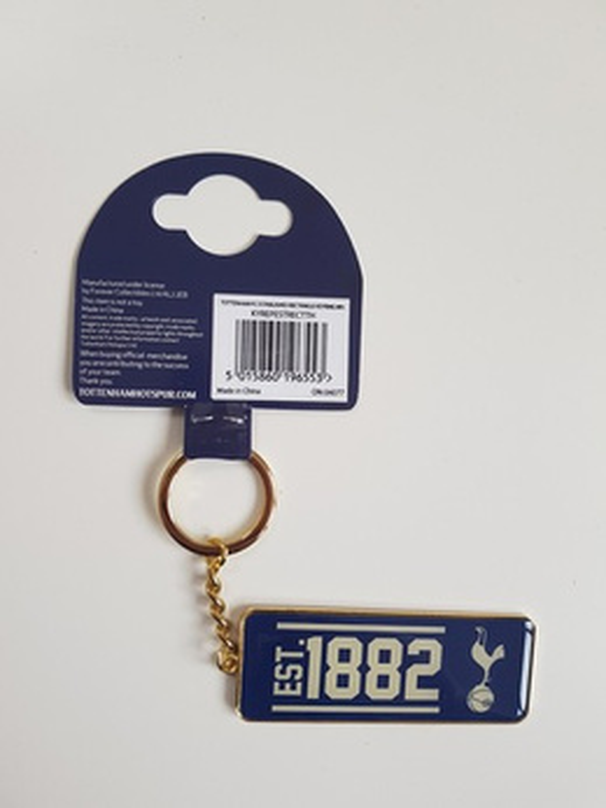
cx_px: 303
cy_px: 404
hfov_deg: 53.0
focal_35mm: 26
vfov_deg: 67.3
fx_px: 607
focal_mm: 4.2
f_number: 1.7
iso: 40
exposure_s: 1/100
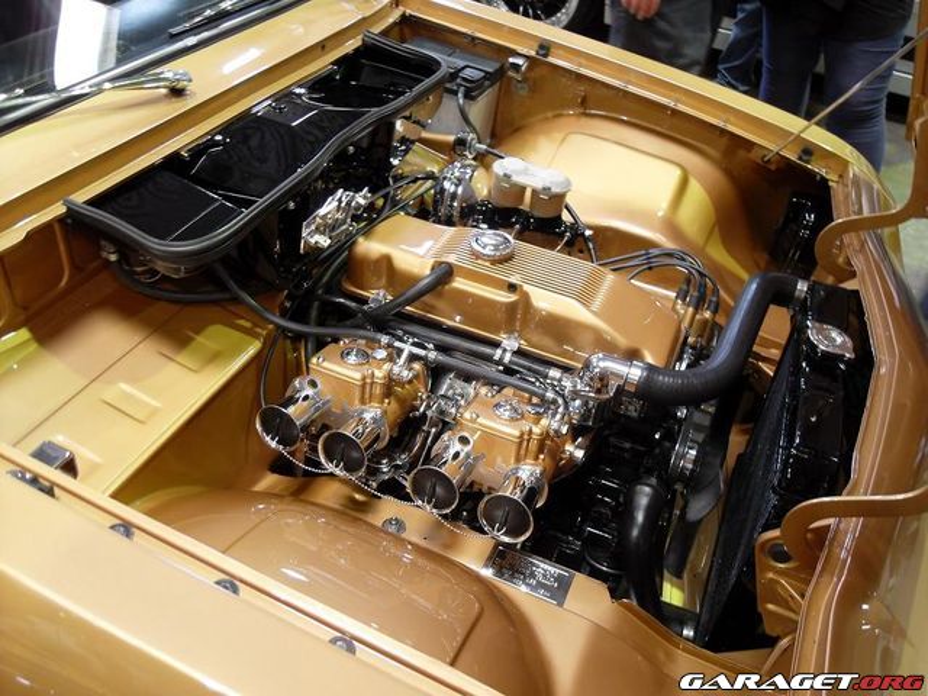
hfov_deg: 63.4
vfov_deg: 49.7
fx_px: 751
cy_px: 348
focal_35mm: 28
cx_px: 464
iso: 200
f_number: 2.8
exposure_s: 1/8
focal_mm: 6
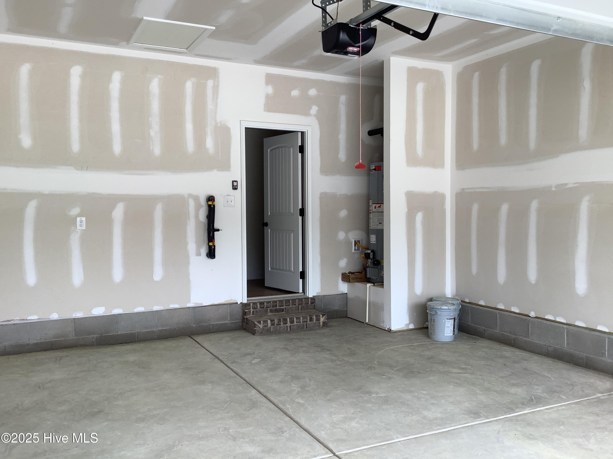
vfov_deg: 45.4
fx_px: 549
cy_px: 230
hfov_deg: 58.4
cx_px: 306
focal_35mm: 31
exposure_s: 1/111
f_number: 2.4
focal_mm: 3.3
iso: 25
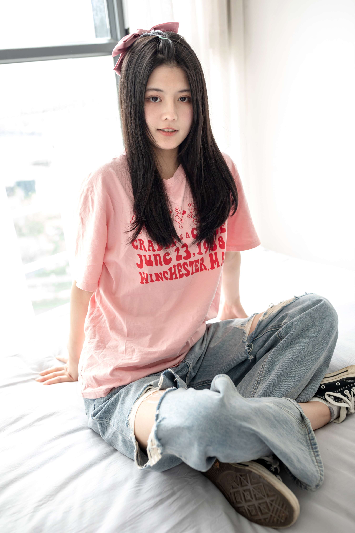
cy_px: 266
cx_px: 178
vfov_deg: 55.8
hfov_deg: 38.9
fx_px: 503
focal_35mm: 34
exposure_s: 1/200
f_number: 2.8
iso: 500
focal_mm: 35
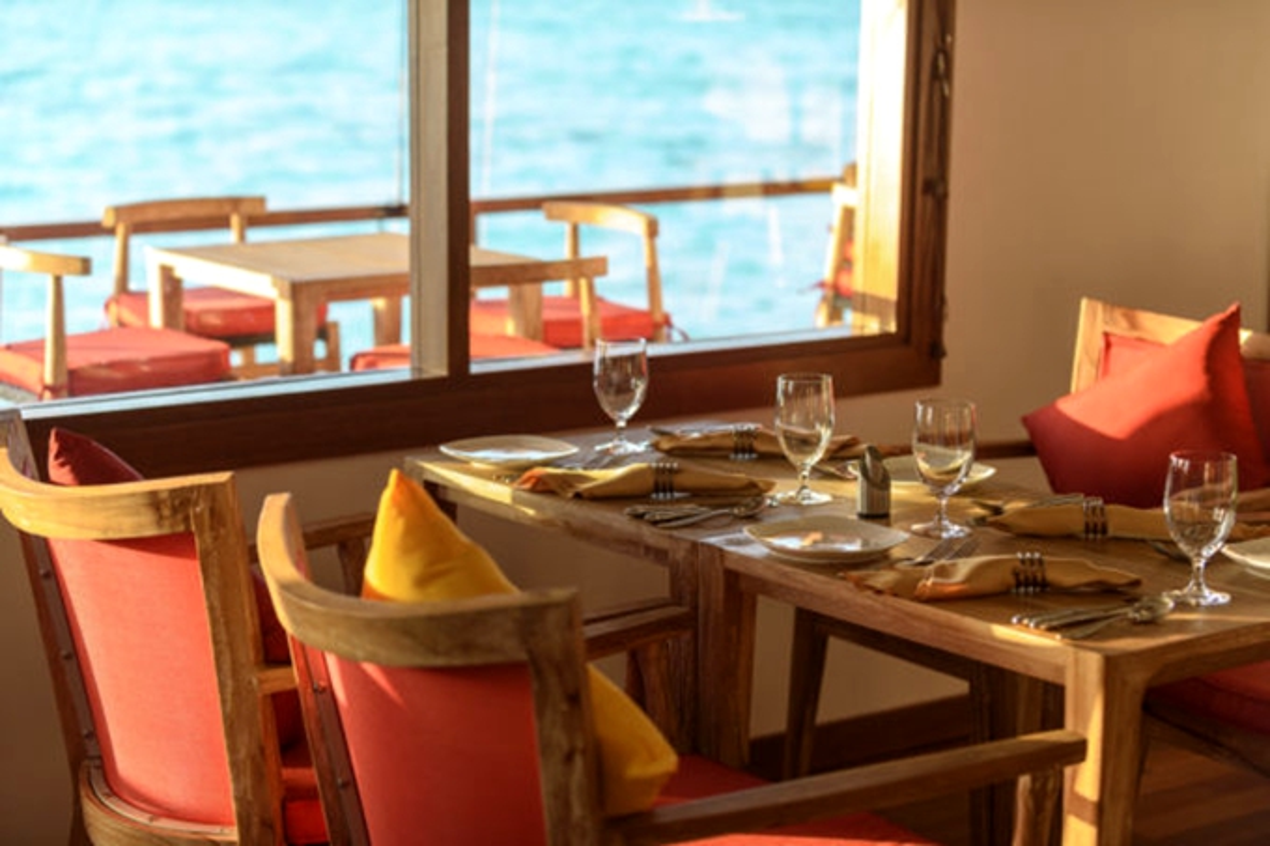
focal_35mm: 70
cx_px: 635
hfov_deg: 28.8
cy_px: 423
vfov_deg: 19.4
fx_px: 2469
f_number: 2.8
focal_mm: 70
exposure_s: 1/100
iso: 200
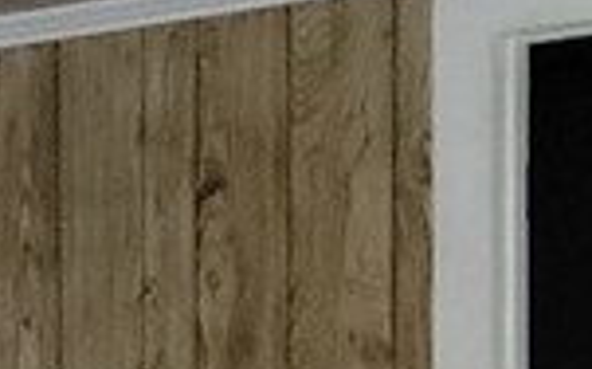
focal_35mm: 173
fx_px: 2788
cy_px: 675
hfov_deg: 10.4
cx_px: -843
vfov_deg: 7.3
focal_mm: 6.7
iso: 400
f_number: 1.8
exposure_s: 1/9.99
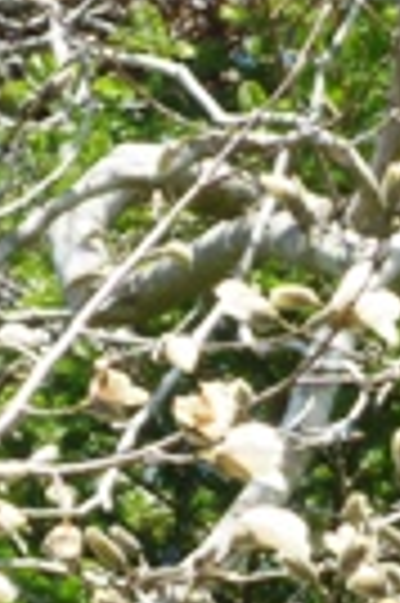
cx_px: 422
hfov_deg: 3.4
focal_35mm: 406
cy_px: 450
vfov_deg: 5.1
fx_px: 6784
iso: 80
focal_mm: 19.2
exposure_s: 1/125
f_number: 5.7
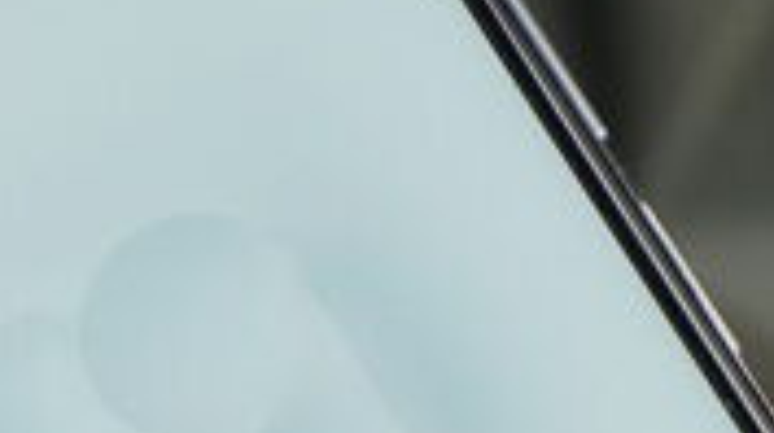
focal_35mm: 398
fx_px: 8157
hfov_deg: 5.4
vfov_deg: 3.0
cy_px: 709
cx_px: 590
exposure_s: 1/200
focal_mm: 70
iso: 400
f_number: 4.5
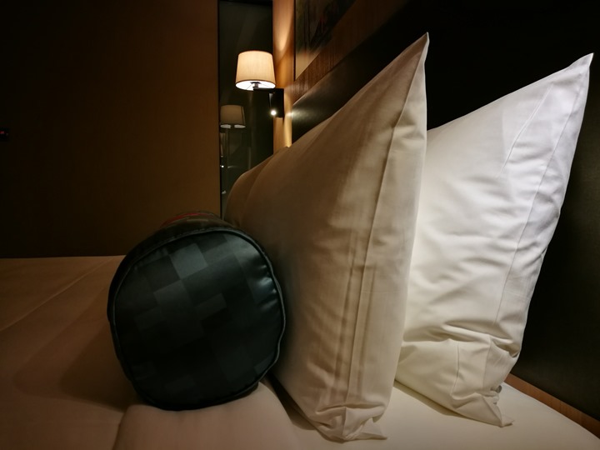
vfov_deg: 51.4
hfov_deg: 65.3
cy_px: 225
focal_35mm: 27
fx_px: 468
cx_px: 300
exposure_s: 1/40
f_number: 2.2
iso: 160
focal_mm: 4.5
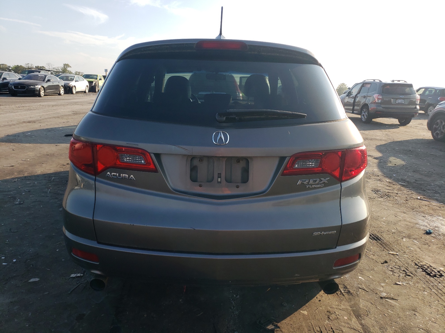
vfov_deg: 53.1
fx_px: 334
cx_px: 222
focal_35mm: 26
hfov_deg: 67.3
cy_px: 166
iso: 50
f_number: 1.5
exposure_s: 1/1667
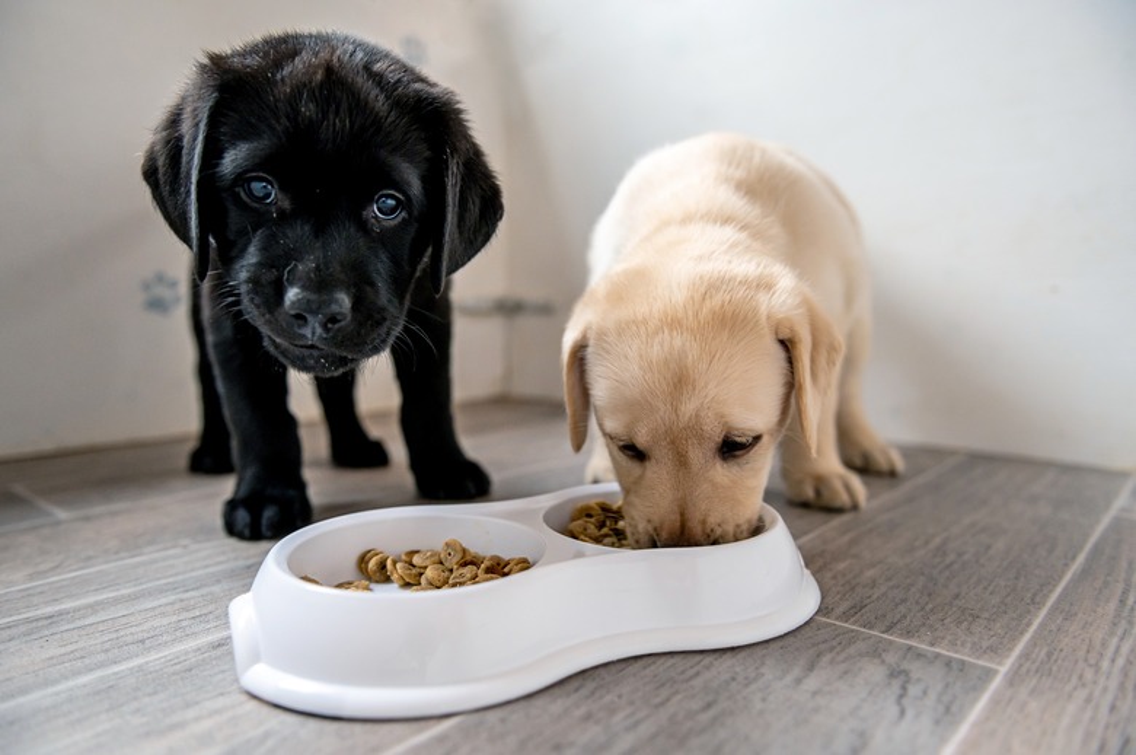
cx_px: 568
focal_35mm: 24
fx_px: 756
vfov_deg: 53.0
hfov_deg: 73.8
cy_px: 378
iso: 1600
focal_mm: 24
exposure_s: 1/80
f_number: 2.8
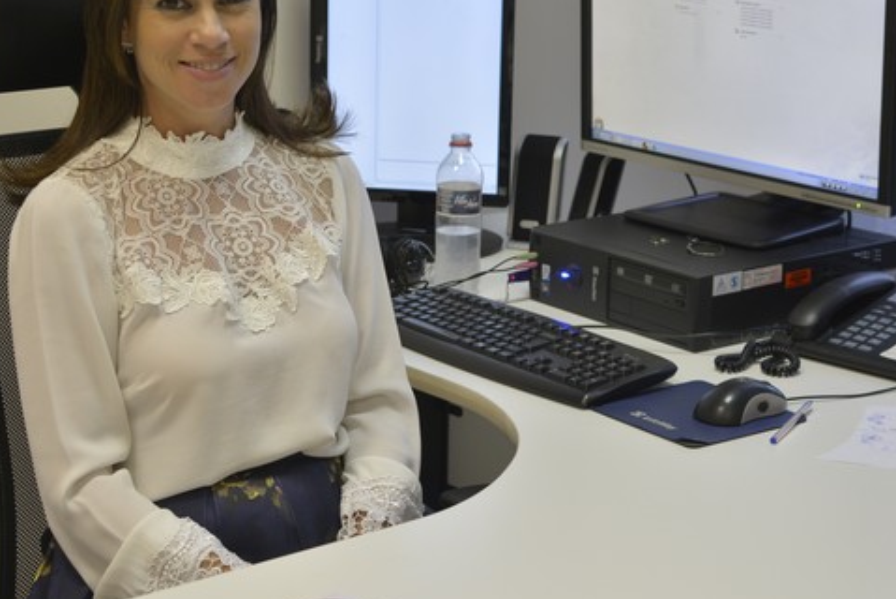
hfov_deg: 26.4
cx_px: 458
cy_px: 254
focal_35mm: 77
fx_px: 1911
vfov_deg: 17.8
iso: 400
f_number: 4.5
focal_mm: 35
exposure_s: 1/80
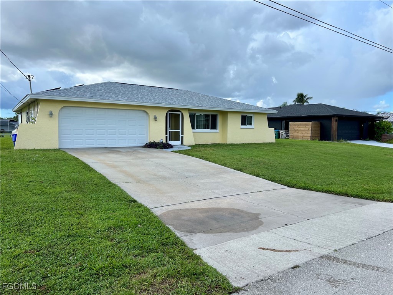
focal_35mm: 26
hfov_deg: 67.3
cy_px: 148
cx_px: 196
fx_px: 295
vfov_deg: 53.1
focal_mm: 5.7
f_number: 1.5
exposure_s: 1/3257
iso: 50
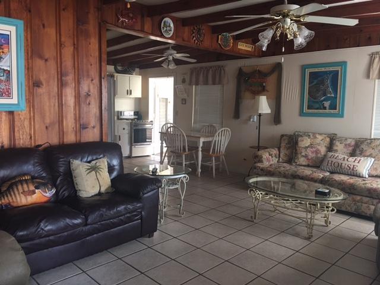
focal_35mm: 29
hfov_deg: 61.7
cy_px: 142
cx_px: 190
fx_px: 318
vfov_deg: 48.2
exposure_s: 1/15
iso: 40
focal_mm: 4.15
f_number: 2.2
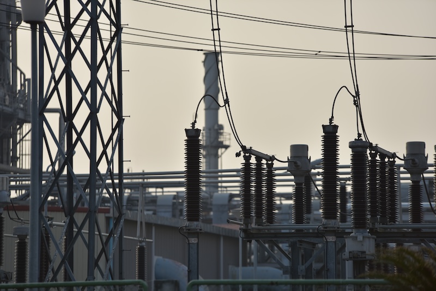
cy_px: 146
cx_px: 218
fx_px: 2422
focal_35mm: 200
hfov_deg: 10.3
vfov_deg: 6.9
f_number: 4
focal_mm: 200
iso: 100
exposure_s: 1/1250
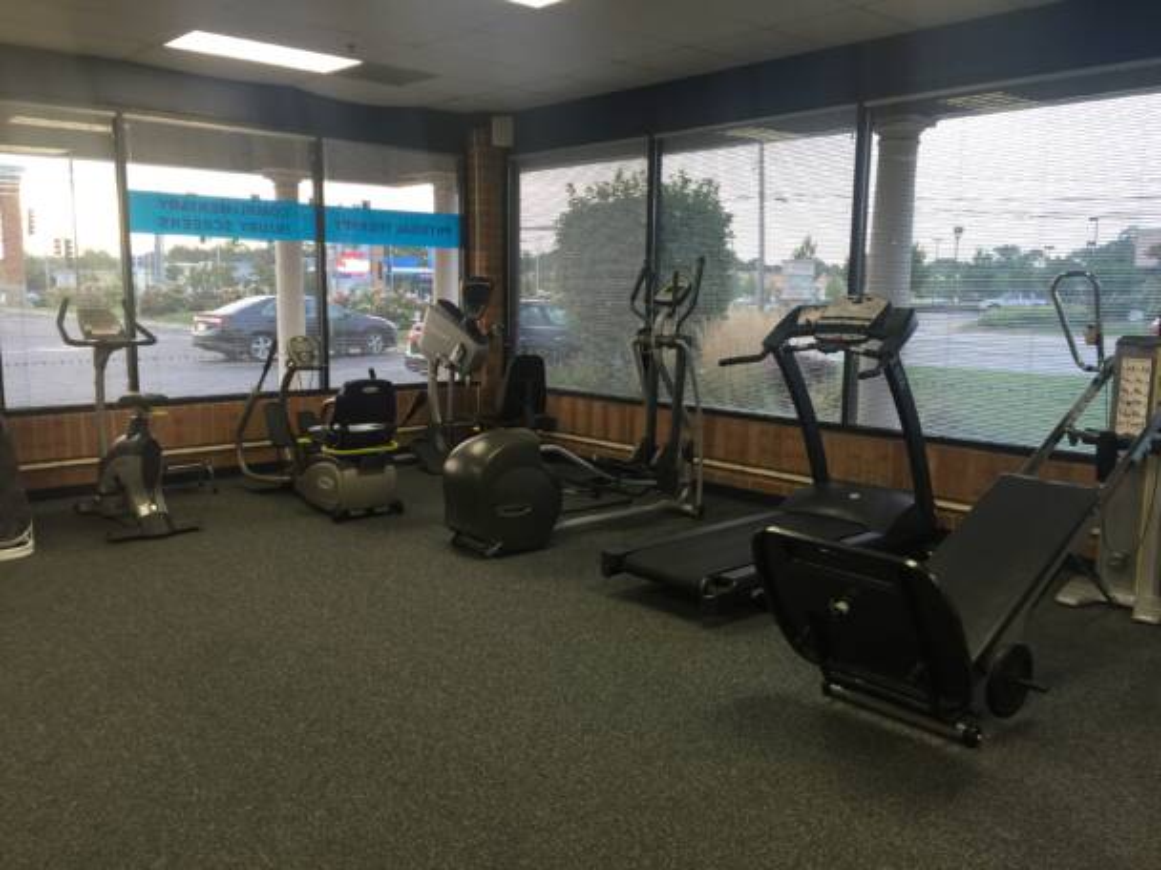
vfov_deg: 48.2
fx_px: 973
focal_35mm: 29
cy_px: 435
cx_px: 580
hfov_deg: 61.7
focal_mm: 4.15
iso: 32
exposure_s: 1/30
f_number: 2.2
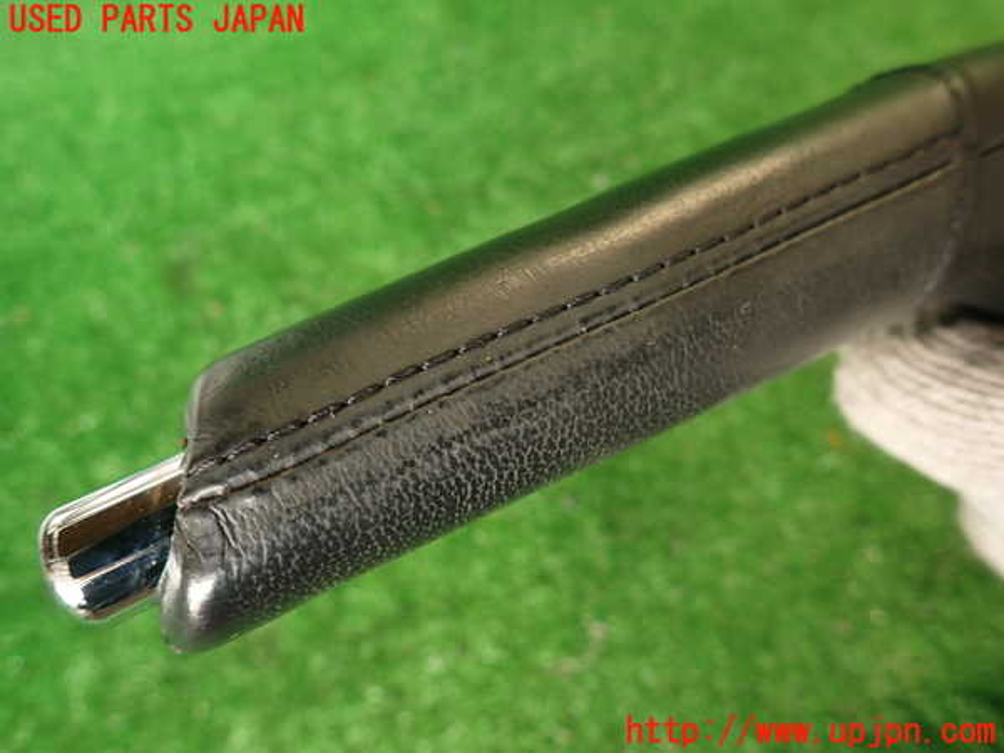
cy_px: 376
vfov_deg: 54.9
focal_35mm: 25
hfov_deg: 69.4
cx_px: 502
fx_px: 725
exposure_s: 1/40
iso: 200
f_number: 2
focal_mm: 4.5
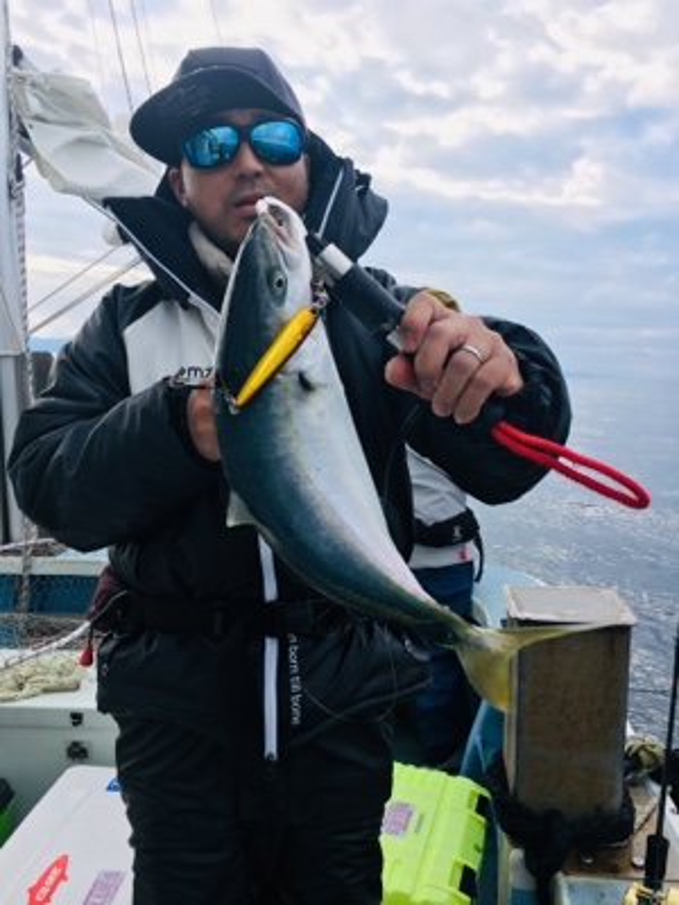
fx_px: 758
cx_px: 340
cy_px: 452
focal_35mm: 29
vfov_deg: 61.7
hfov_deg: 48.2
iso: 25
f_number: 2.2
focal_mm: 4.15
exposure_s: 1/950
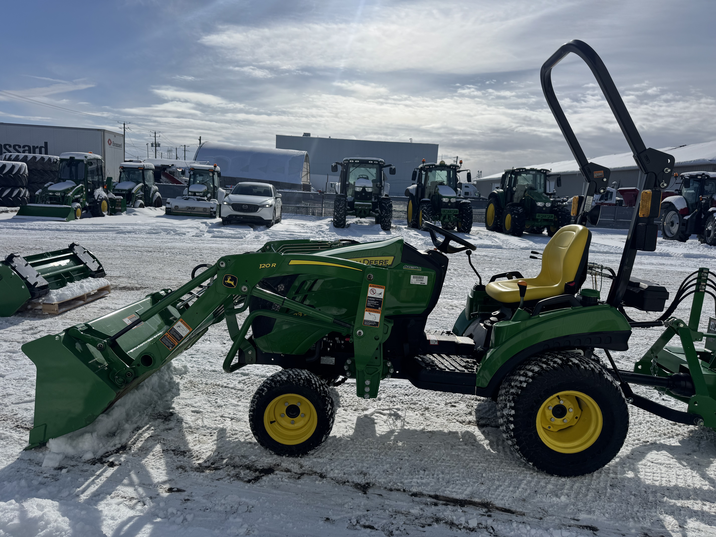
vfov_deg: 56.8
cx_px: 358
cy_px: 268
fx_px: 496
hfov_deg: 71.6
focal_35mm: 24
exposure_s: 1/12346
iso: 50
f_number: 1.78
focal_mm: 6.76
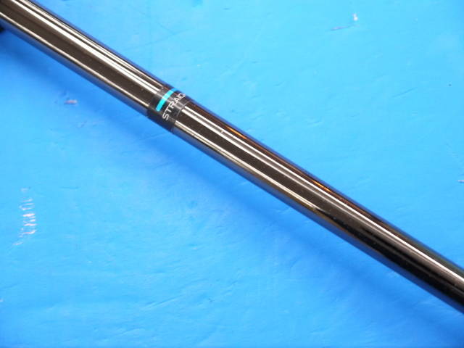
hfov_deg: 25.0
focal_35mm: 78
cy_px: 174
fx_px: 1046
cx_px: 232
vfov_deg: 18.9
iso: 800
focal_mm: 39
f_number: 5.5
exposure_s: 1/80
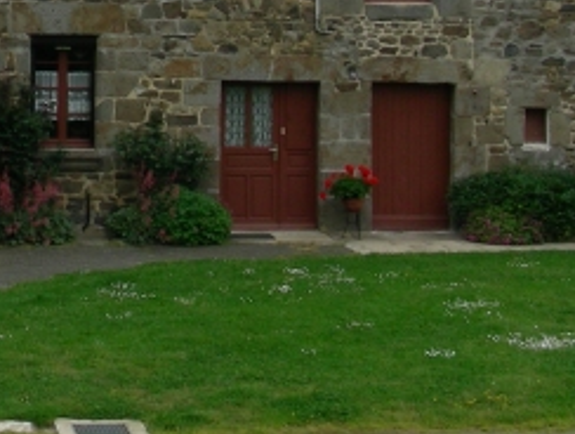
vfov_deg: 13.6
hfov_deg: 18.0
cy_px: -94
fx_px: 1764
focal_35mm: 106
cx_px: -26
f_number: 4
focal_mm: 6.3
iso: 50
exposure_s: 1/472
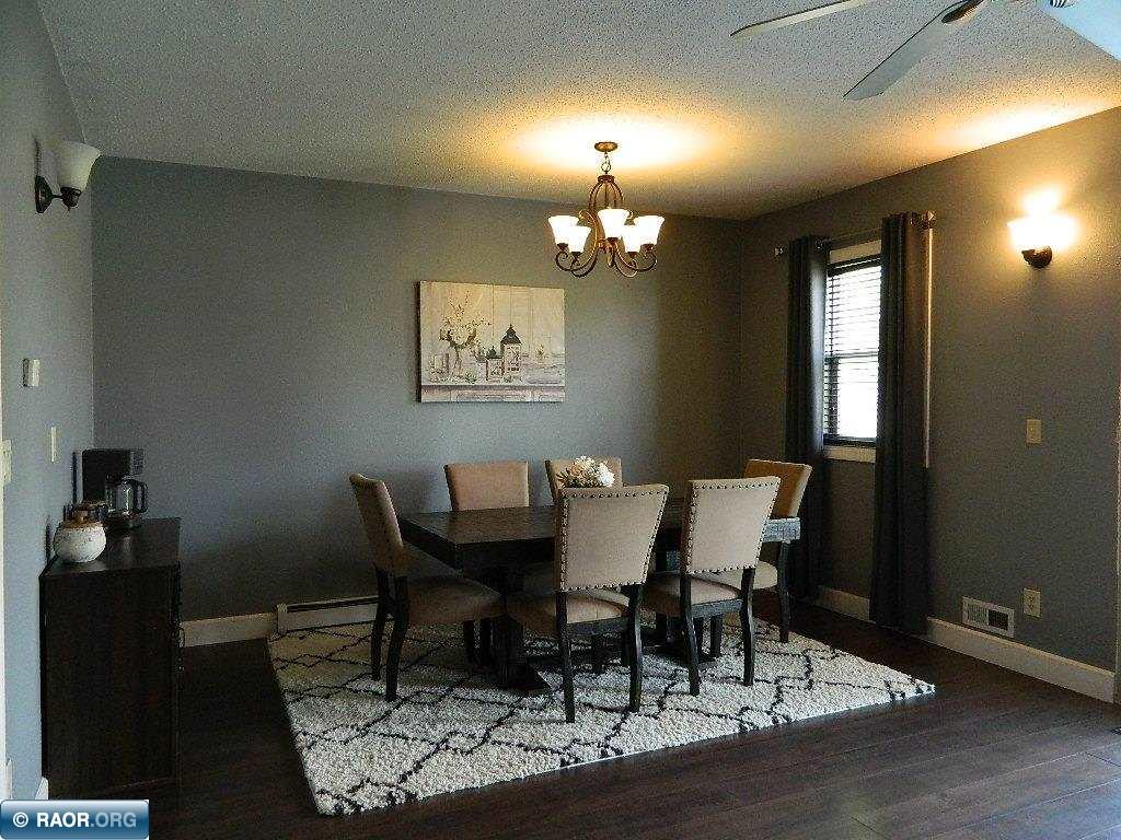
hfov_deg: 69.4
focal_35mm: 25
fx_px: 810
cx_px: 560
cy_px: 420
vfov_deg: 54.9
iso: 400
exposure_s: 1/30
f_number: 3.1
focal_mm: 4.5
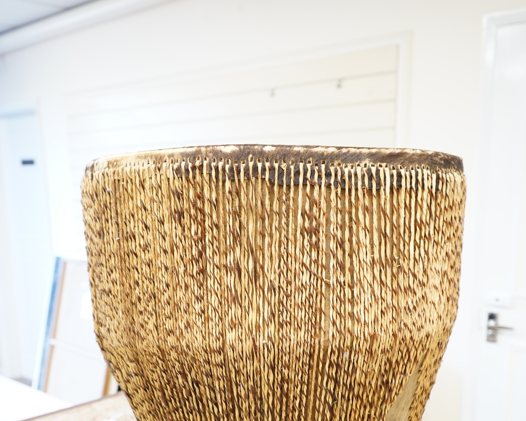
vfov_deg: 35.7
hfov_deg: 44.8
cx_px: 263
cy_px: 316
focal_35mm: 41
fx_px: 638
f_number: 4.5
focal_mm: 29
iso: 2500
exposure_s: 1/100
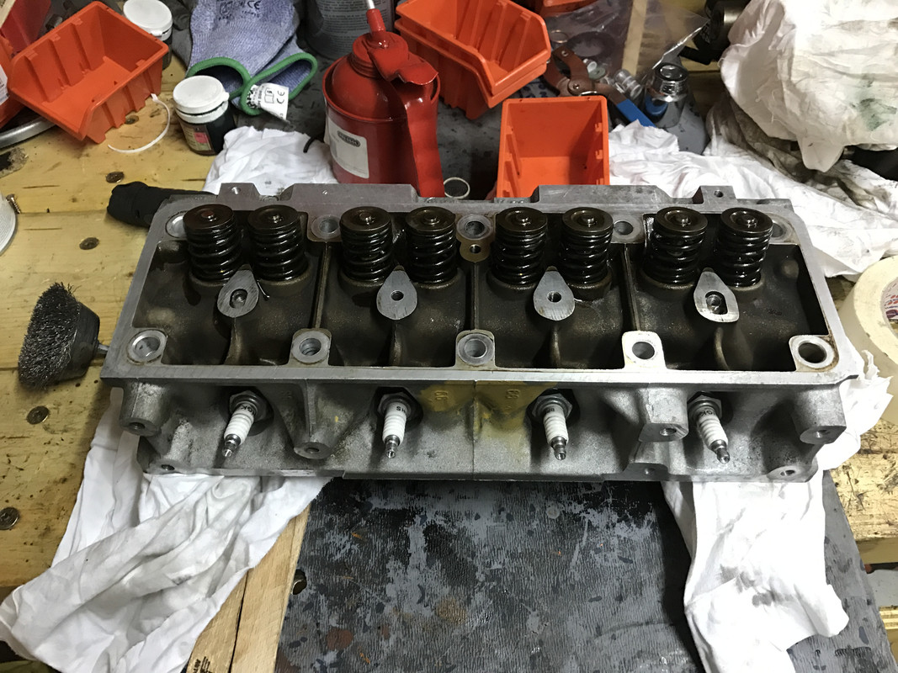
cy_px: 336
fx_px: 726
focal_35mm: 28
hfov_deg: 63.4
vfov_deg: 49.7
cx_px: 449
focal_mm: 3.99
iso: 80
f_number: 1.8
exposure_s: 1/17
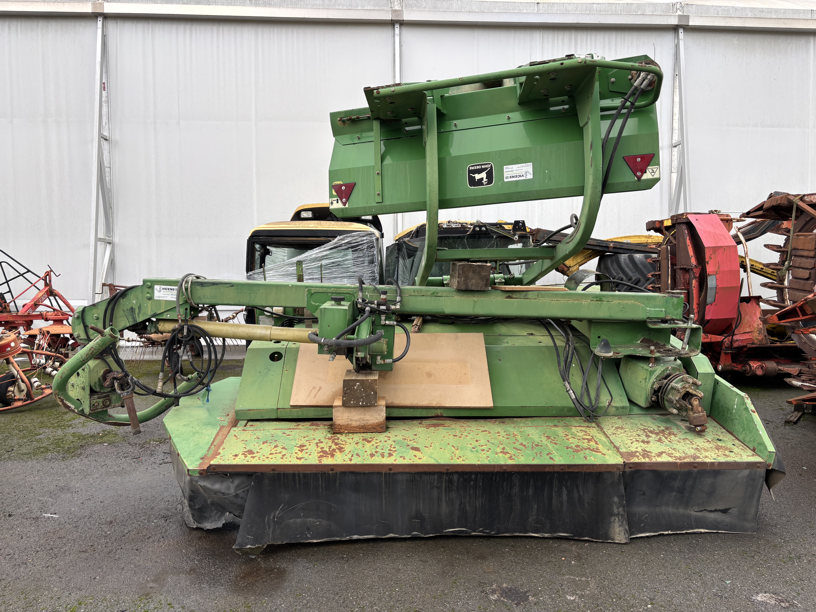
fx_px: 613
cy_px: 306
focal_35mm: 26
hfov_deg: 67.3
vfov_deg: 53.1
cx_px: 408
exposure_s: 1/390
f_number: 1.6
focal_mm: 5.96
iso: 50
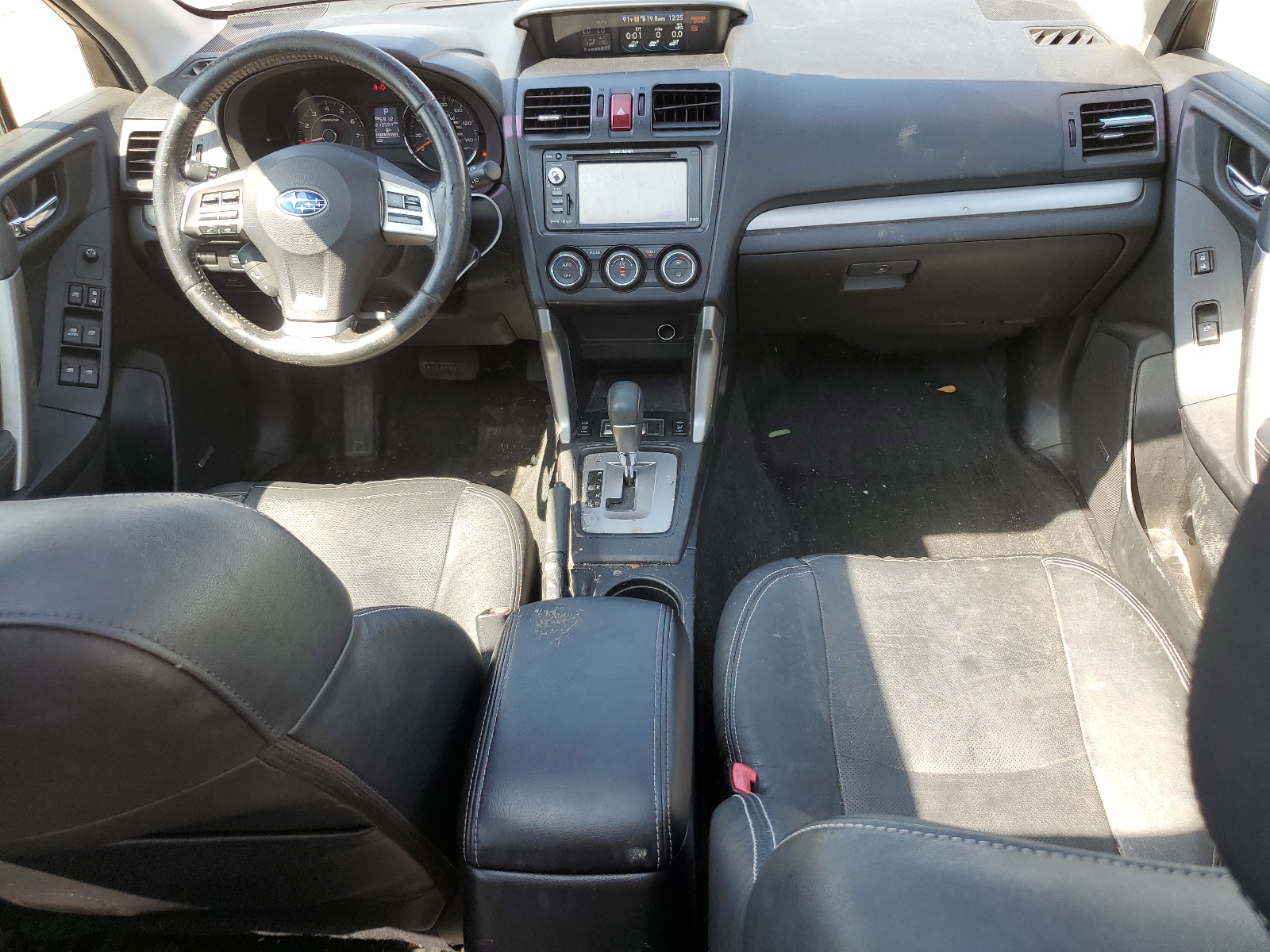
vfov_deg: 53.1
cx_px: 635
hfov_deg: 67.3
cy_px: 476
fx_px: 954
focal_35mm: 26
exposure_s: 1/233
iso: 50
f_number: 1.5
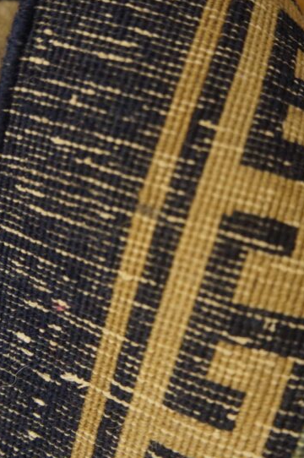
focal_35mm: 45
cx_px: 162
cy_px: 175
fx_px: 571
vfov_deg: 43.4
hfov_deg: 29.8
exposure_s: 1/60
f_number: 4
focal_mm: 18
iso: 1600
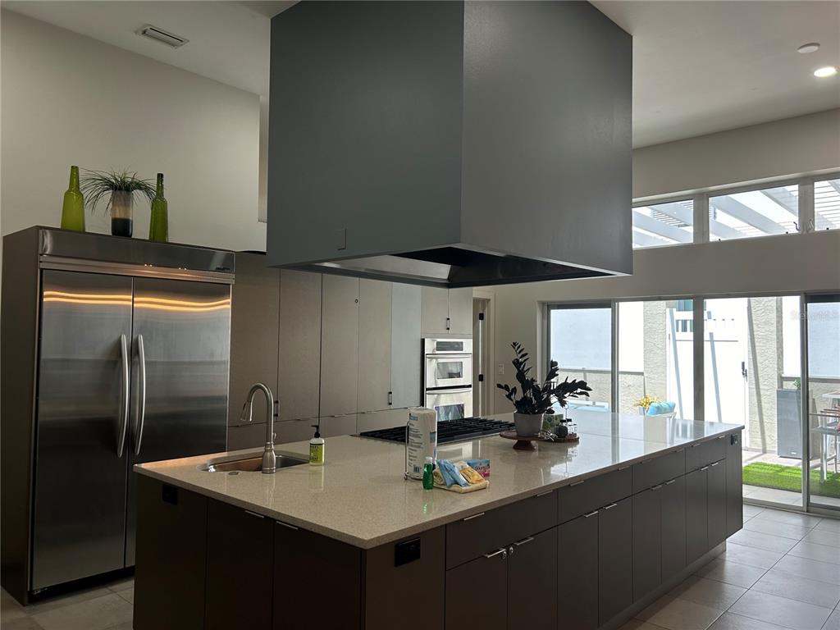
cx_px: 420
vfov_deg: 53.1
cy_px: 315
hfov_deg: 67.3
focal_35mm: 26
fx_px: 631
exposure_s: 1/170
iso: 50
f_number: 1.5
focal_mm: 5.7
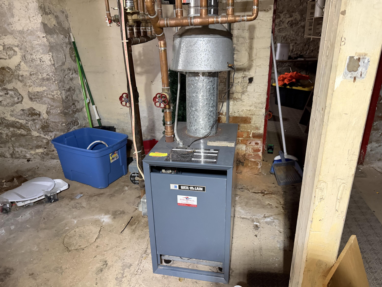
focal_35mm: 24
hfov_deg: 71.6
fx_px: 265
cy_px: 144
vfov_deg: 56.8
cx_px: 191
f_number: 1.78
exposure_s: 1/60
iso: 800
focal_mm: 6.76
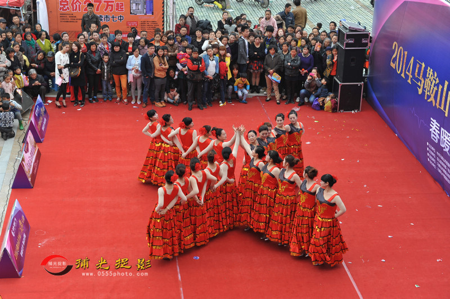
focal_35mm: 70
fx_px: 874
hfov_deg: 28.9
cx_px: 225
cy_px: 150
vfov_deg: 19.4
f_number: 8
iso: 500
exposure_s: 1/80
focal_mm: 70
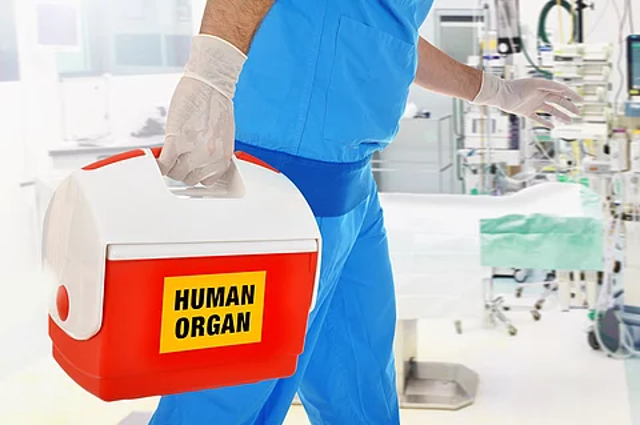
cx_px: 320
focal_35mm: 51
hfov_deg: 38.9
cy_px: 212
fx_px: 906
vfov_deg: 26.4
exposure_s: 1/200
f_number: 14
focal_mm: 34
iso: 200
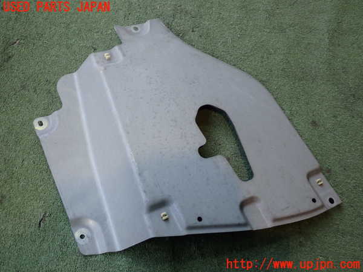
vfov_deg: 39.7
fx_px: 378
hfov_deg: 51.4
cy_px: 136
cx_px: 182
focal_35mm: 36
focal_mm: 6.37
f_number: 2.5
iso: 200
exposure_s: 1/60
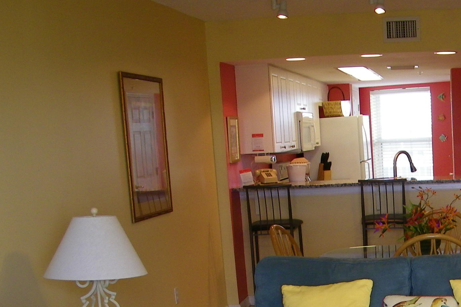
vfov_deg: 20.3
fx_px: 819
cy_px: 332
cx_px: 424
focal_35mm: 64
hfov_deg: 29.9
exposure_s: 1/30
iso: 80
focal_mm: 5
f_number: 3.5
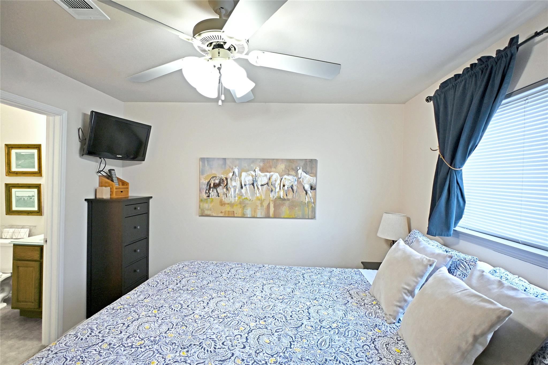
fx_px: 274
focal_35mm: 18
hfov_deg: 90.0
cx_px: 274
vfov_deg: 67.3
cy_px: 182
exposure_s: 1/20
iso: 280
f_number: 3.5
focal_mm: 12
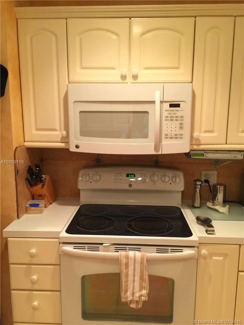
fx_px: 273
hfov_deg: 48.2
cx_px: 122
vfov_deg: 61.7
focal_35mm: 29
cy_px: 162
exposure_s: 1/10
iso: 100
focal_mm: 4.15
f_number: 2.2
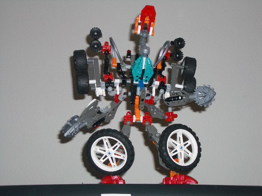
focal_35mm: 62
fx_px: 469
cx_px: 131
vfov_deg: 23.7
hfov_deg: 31.2
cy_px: 98
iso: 100
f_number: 3.5
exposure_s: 1/60
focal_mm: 10.2
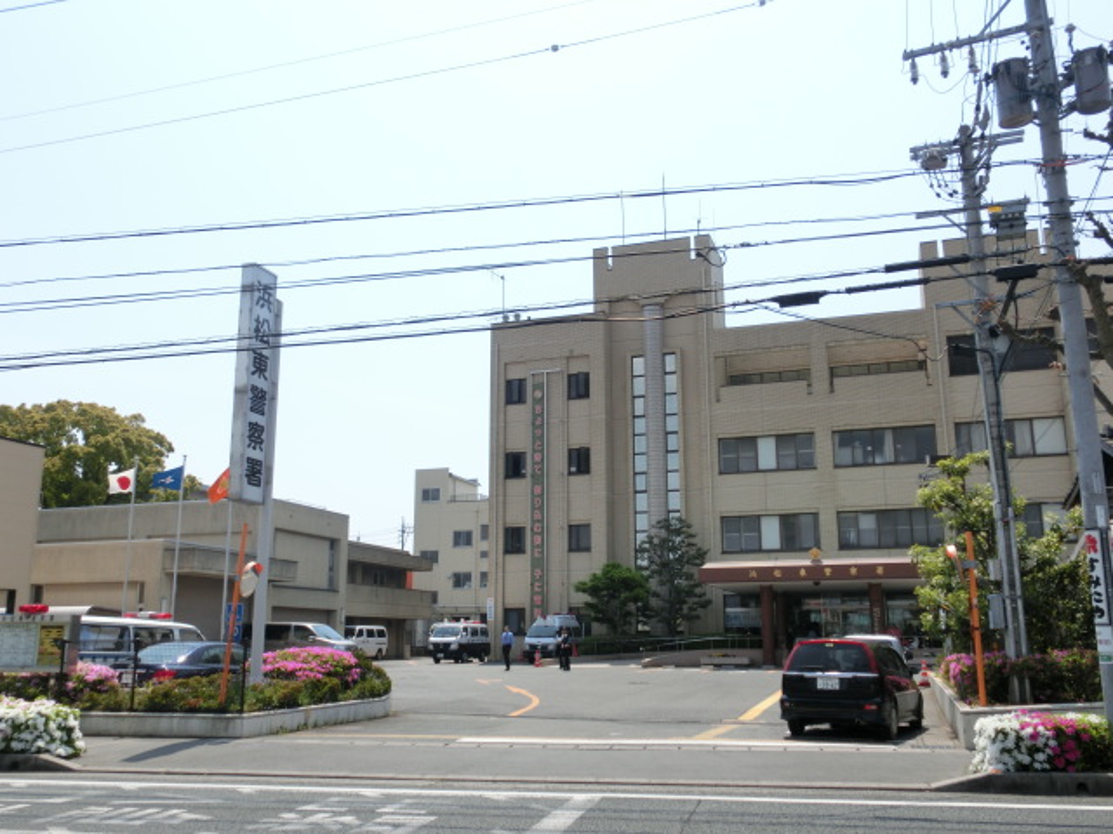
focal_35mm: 30
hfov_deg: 60.0
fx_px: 965
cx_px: 556
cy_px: 417
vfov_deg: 46.8
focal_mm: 5.36
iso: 80
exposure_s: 1/1000
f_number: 3.5
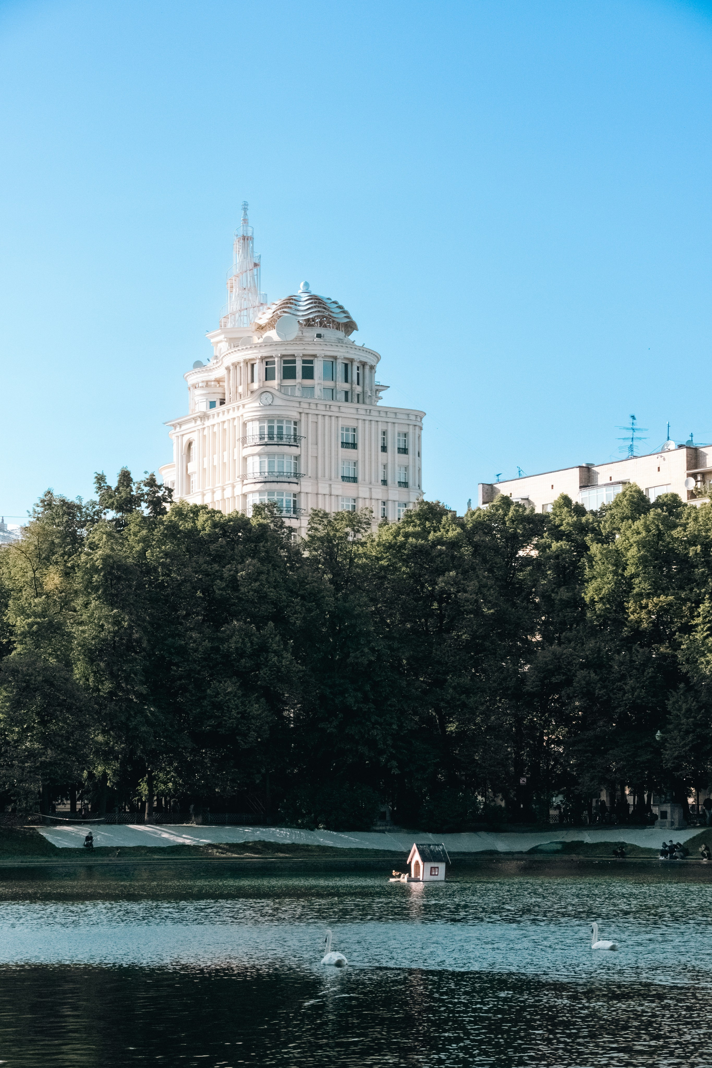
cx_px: 356
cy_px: 534
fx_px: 2017
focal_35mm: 68
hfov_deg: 20.0
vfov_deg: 29.7
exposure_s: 1/4000
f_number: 6.3
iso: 3200
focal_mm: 45.4
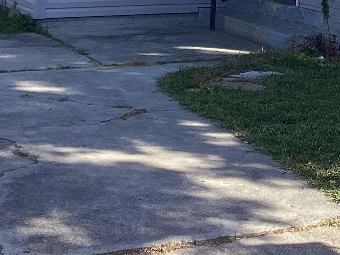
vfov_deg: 14.1
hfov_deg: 19.4
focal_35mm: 99
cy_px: -115
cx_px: 323
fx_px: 972
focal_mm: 3.3
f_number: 2.4
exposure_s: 1/715
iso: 25
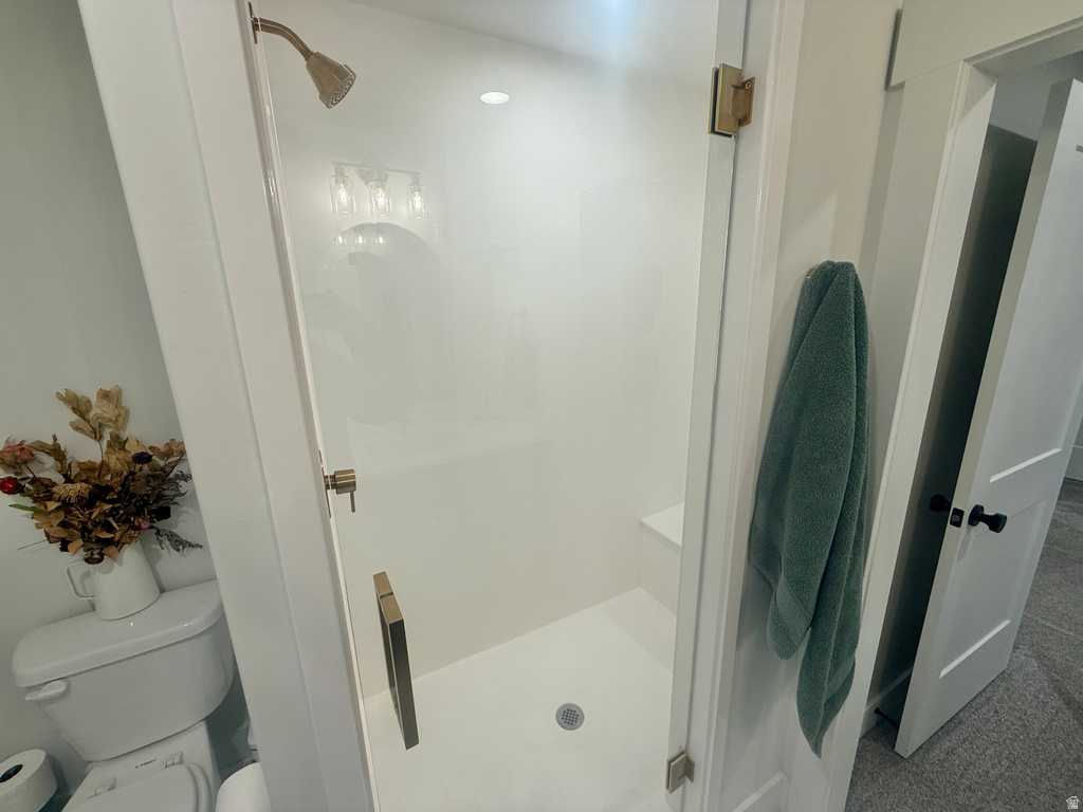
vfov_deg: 85.7
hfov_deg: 102.1
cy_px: 406
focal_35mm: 14
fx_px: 438
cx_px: 542
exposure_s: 1/120
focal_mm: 2.22
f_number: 2.2
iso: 80
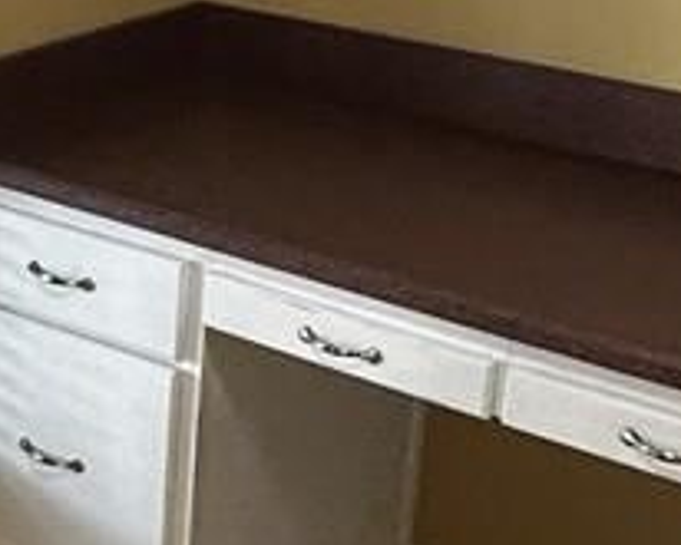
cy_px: 235
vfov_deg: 14.5
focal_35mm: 106
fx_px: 2137
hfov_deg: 16.5
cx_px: -327
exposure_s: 1/120
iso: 200
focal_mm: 2.22
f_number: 2.2
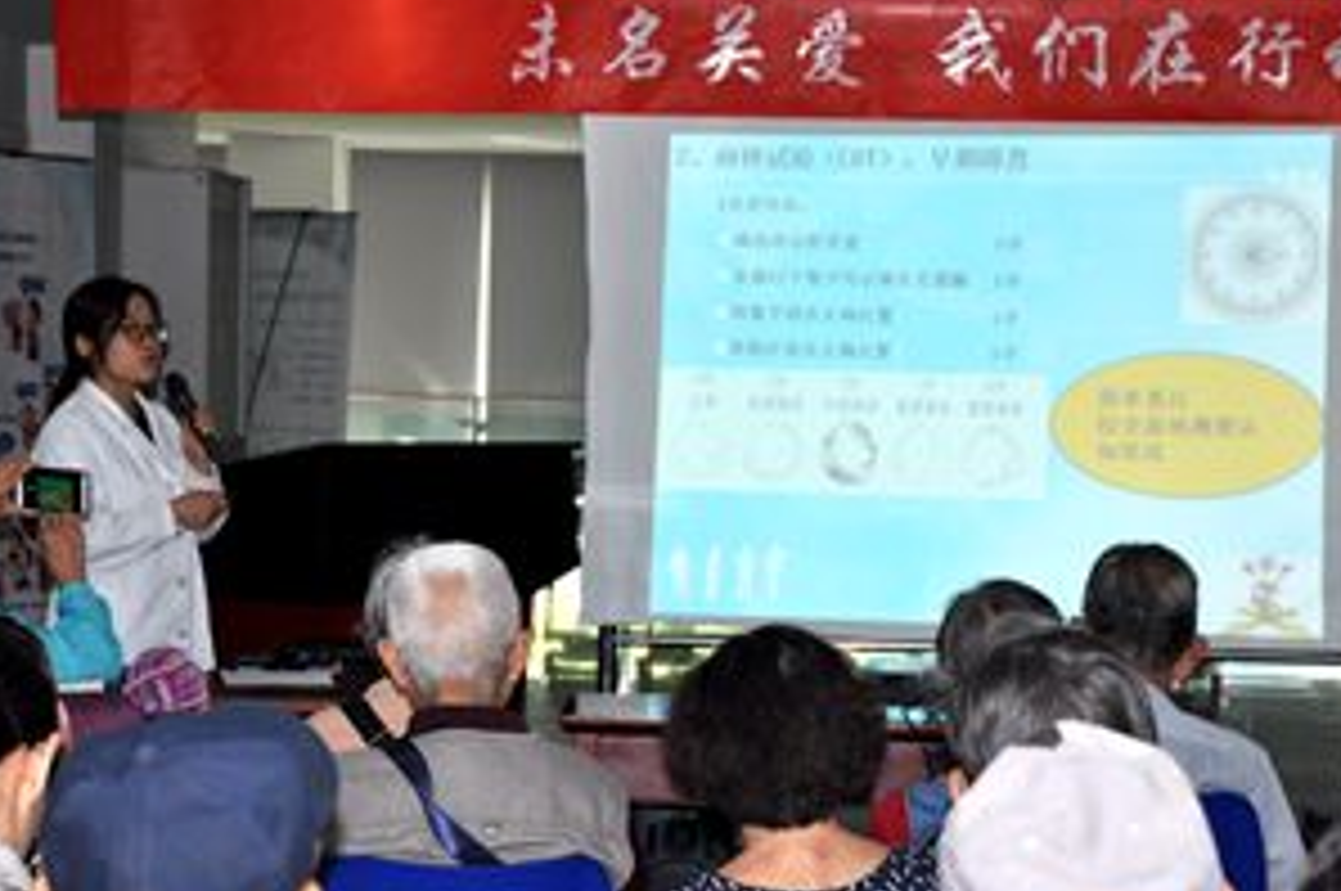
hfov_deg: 18.3
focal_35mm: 112
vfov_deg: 12.2
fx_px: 4167
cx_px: 770
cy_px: 418
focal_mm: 52
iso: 200
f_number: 5
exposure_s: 1/60
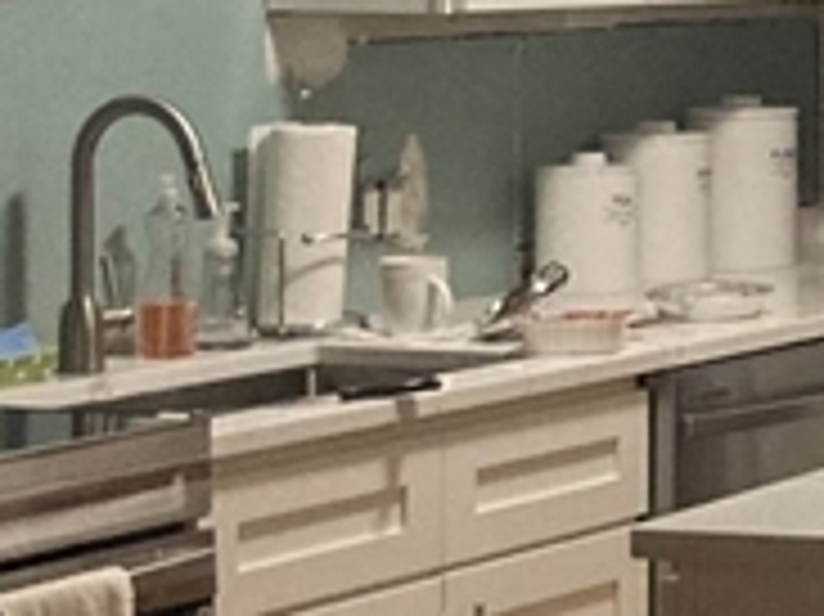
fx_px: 3735
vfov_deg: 9.4
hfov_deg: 11.3
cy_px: -18
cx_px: 1711
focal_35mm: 157
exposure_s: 1/40
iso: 320
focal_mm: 3.99
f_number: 1.8
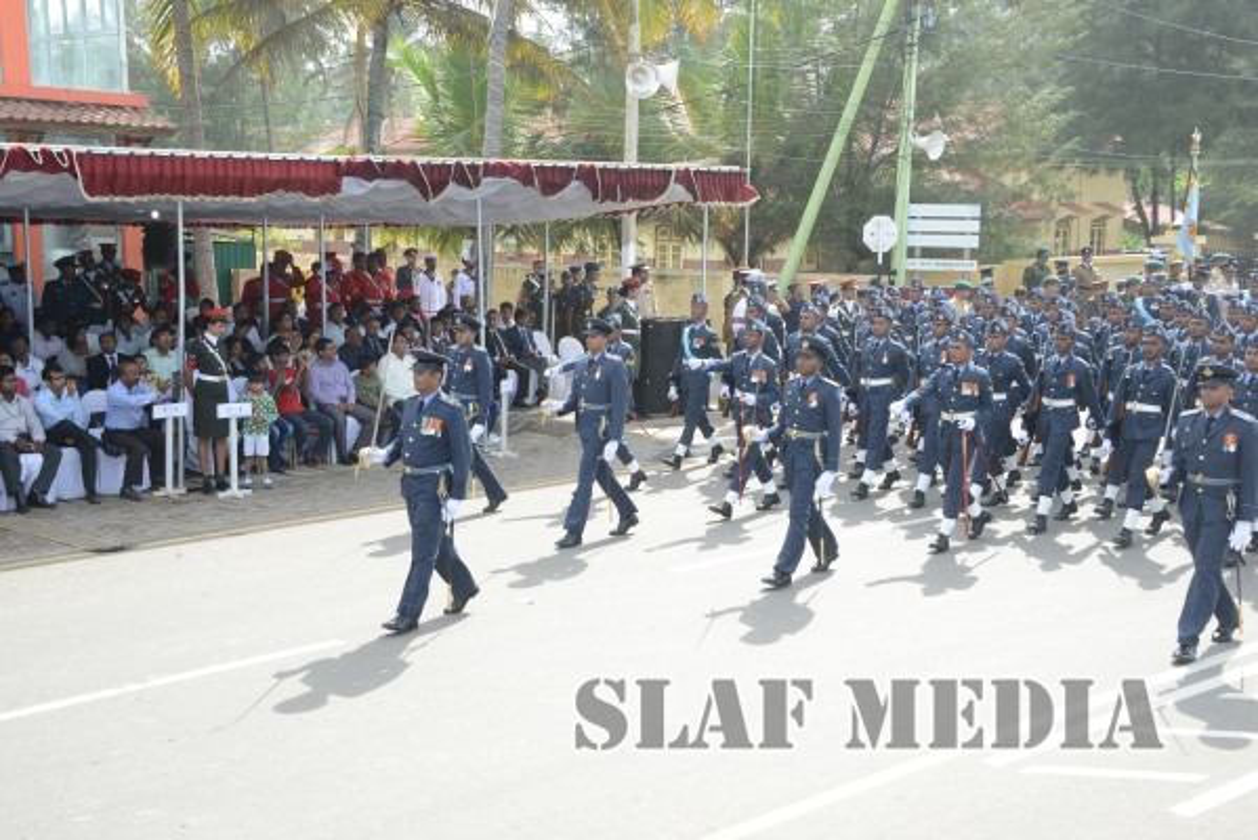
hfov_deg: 41.1
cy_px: 420
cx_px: 629
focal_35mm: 48
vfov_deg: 28.1
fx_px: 1678
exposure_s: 1/125
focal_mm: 48
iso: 500
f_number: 13
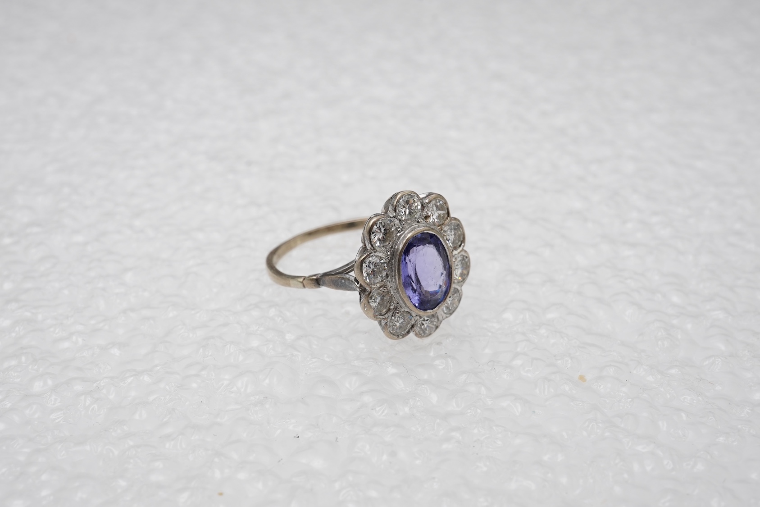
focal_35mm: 45
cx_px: 380
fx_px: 950
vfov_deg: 29.9
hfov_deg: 43.6
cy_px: 254
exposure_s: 1/125
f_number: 22
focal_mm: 30
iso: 400
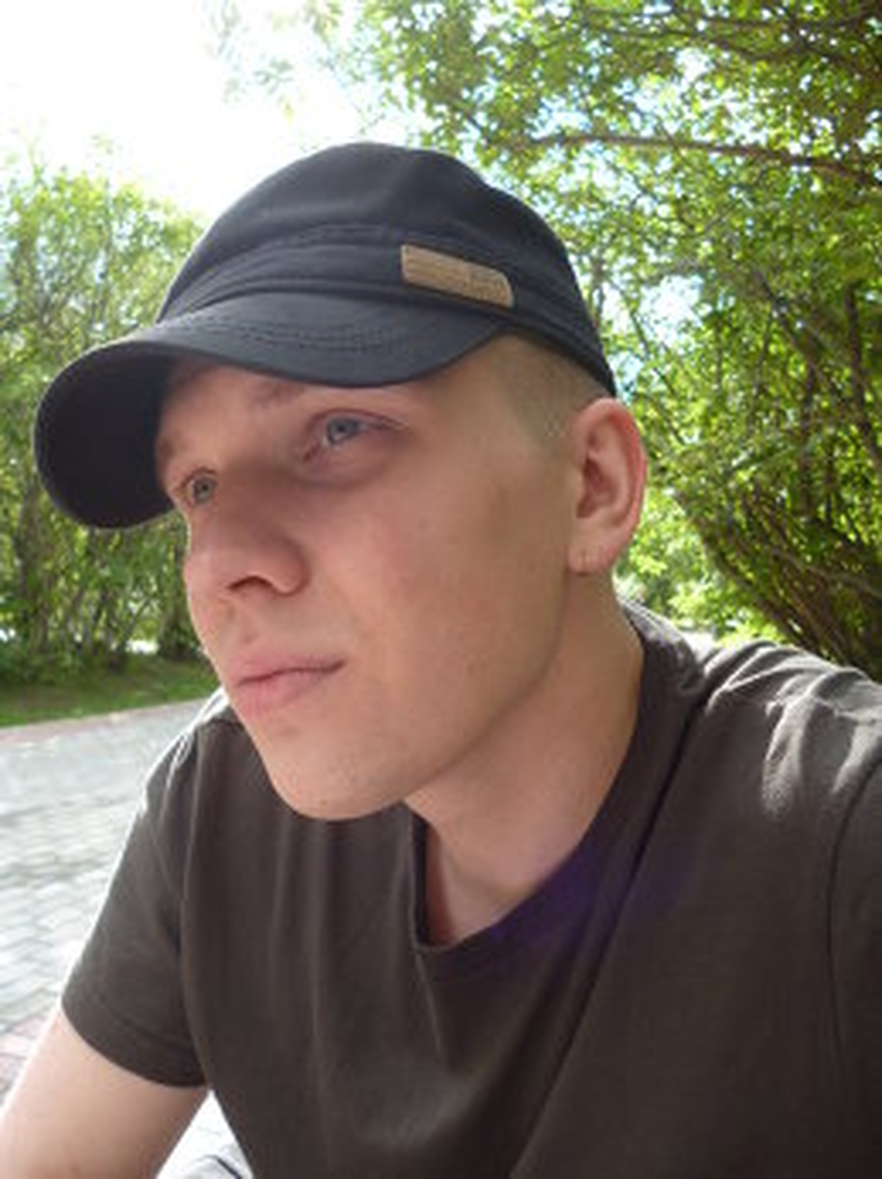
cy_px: 590
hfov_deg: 49.7
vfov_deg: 63.5
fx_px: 952
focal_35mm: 28
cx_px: 441
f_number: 3.1
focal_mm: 5
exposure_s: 1/80
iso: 100
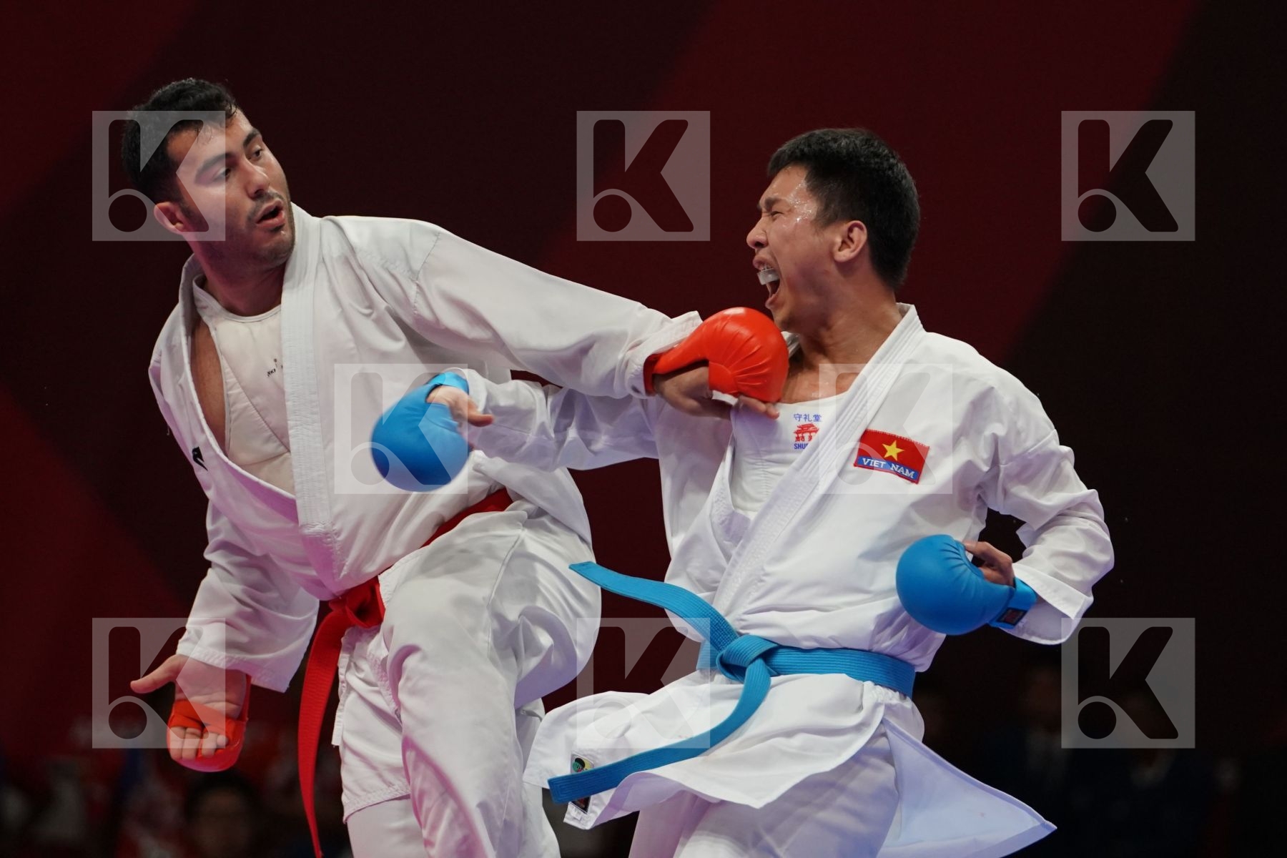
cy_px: 429
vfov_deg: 3.9
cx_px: 644
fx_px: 12547
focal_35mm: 351
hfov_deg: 5.9
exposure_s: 1/1000
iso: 2500
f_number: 4
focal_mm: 234
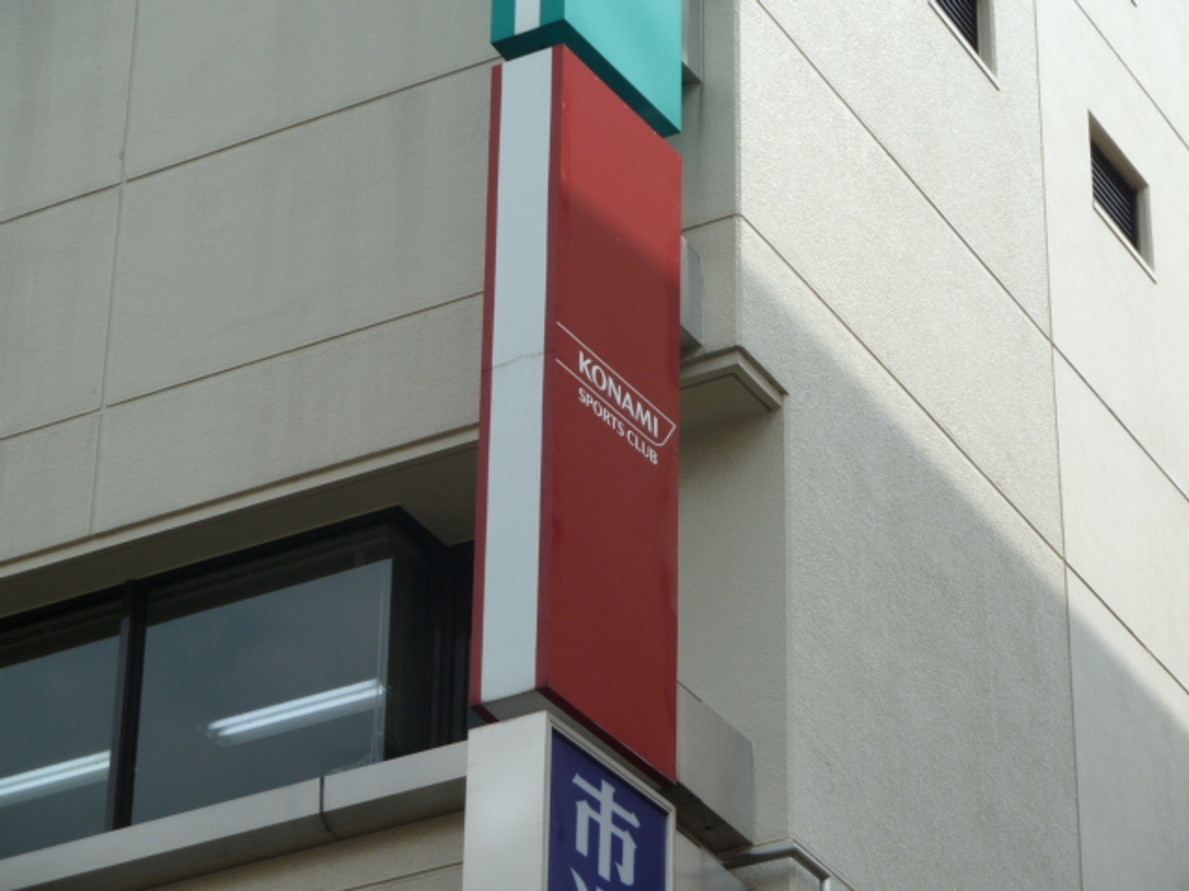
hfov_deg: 15.4
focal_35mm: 128
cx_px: 594
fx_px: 4397
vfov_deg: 11.6
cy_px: 446
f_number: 4.4
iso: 80
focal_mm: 21
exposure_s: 1/400
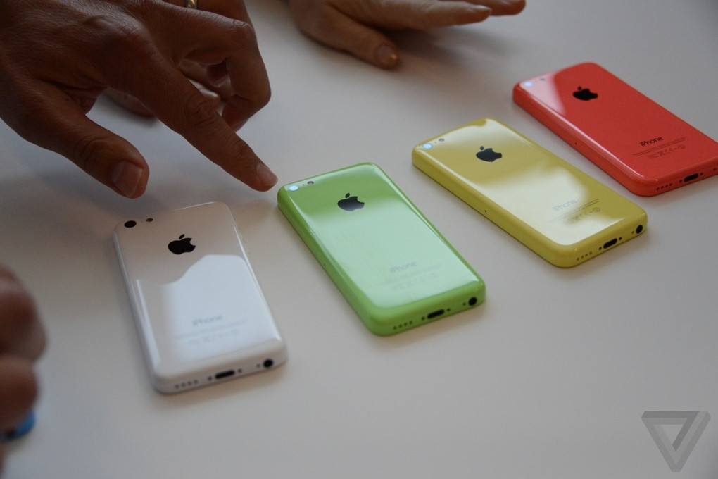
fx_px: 1236
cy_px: 240
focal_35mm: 62
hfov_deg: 32.4
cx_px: 359
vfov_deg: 21.9
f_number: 4.8
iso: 3200
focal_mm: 62
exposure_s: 1/5000
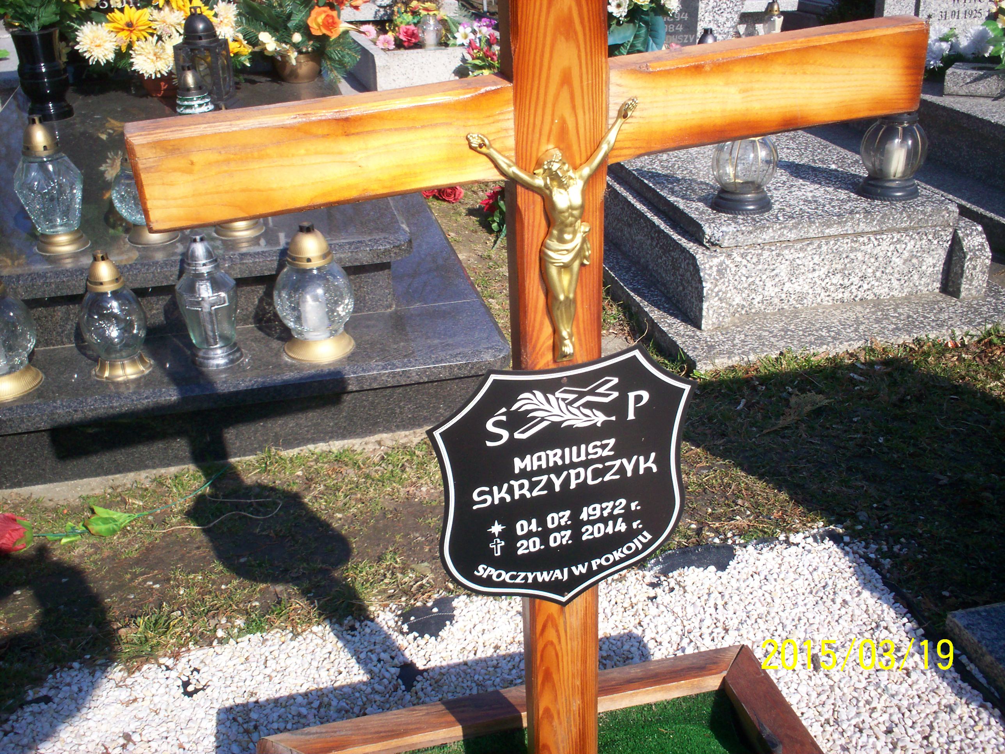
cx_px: 502
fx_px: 1045
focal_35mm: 36
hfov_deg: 51.4
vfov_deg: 39.7
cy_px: 377
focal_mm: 6
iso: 100
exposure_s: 1/369
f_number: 4.5
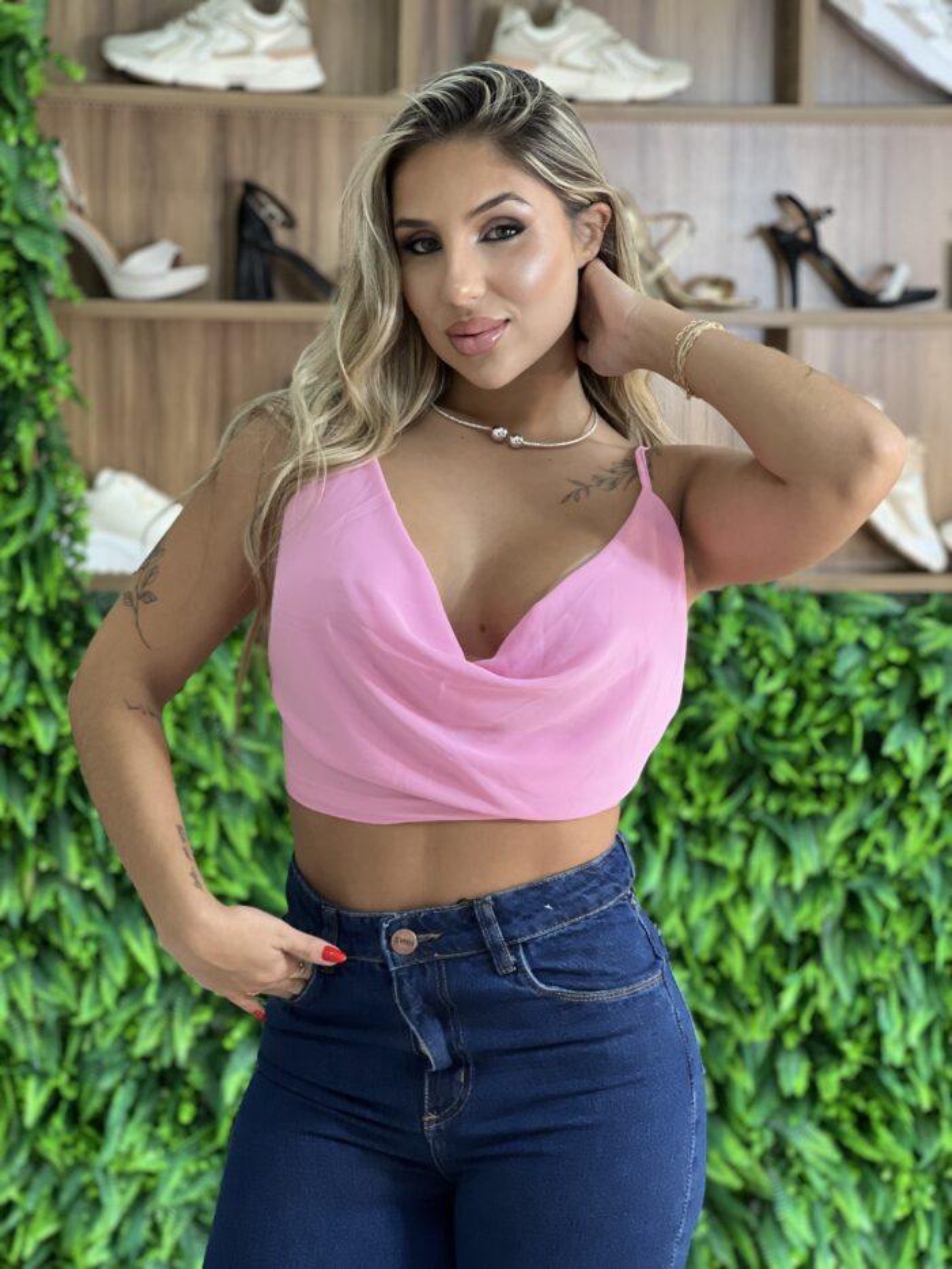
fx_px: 2823
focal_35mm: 77
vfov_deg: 25.3
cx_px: 476
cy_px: 634
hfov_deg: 19.1
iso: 250
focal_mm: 9
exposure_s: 1/120
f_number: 2.8
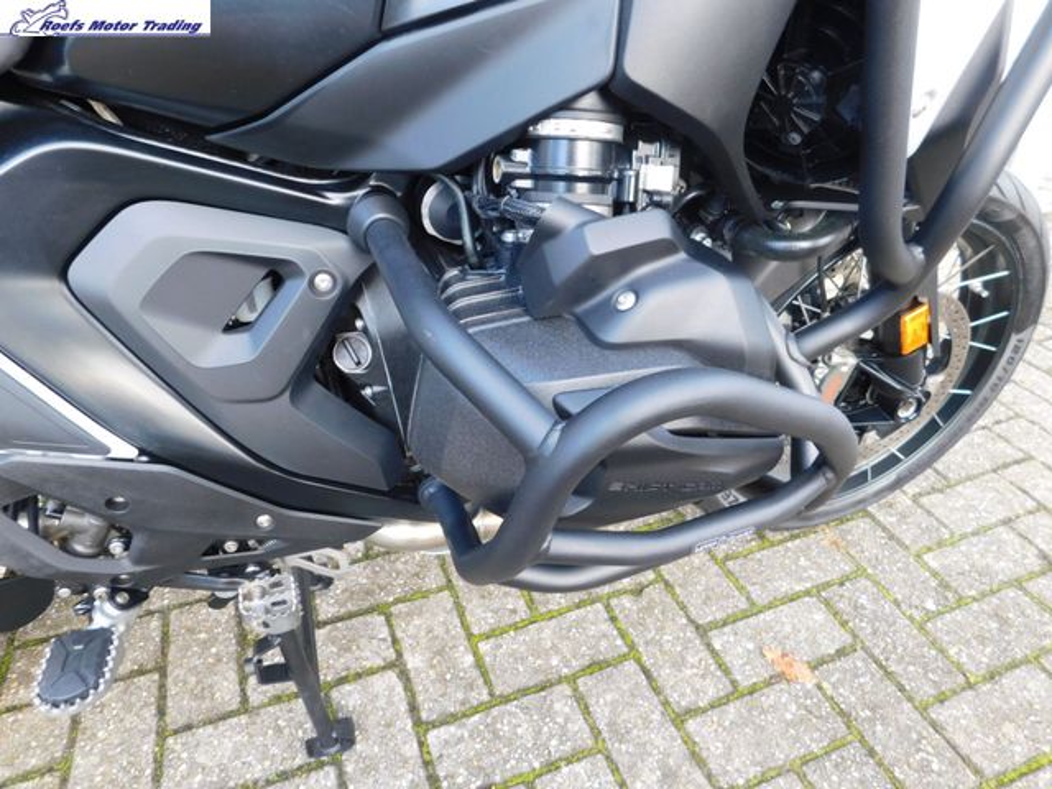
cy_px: 394
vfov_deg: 58.9
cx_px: 526
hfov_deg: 73.9
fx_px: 699
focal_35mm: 23
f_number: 3
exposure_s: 1/50
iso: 125
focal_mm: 4
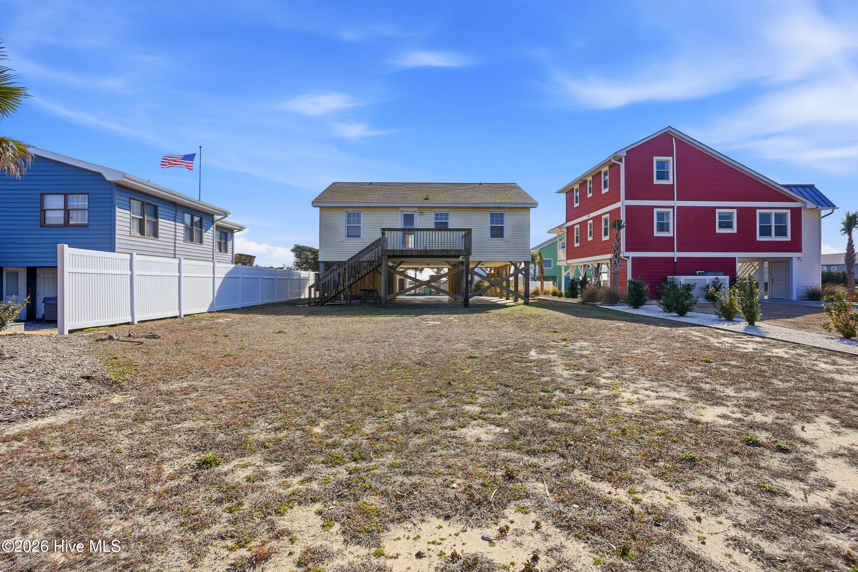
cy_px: 286
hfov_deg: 90.0
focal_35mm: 18
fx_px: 429
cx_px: 429
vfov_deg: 67.4
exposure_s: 1/6400
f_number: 9
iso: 160
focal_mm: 18
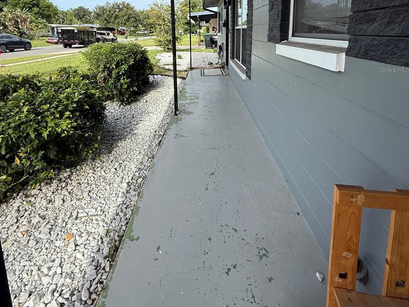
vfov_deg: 63.8
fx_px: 224
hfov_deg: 84.7
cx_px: 203
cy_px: 69
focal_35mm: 19
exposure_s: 1/726
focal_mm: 2.22
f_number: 2.2
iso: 50
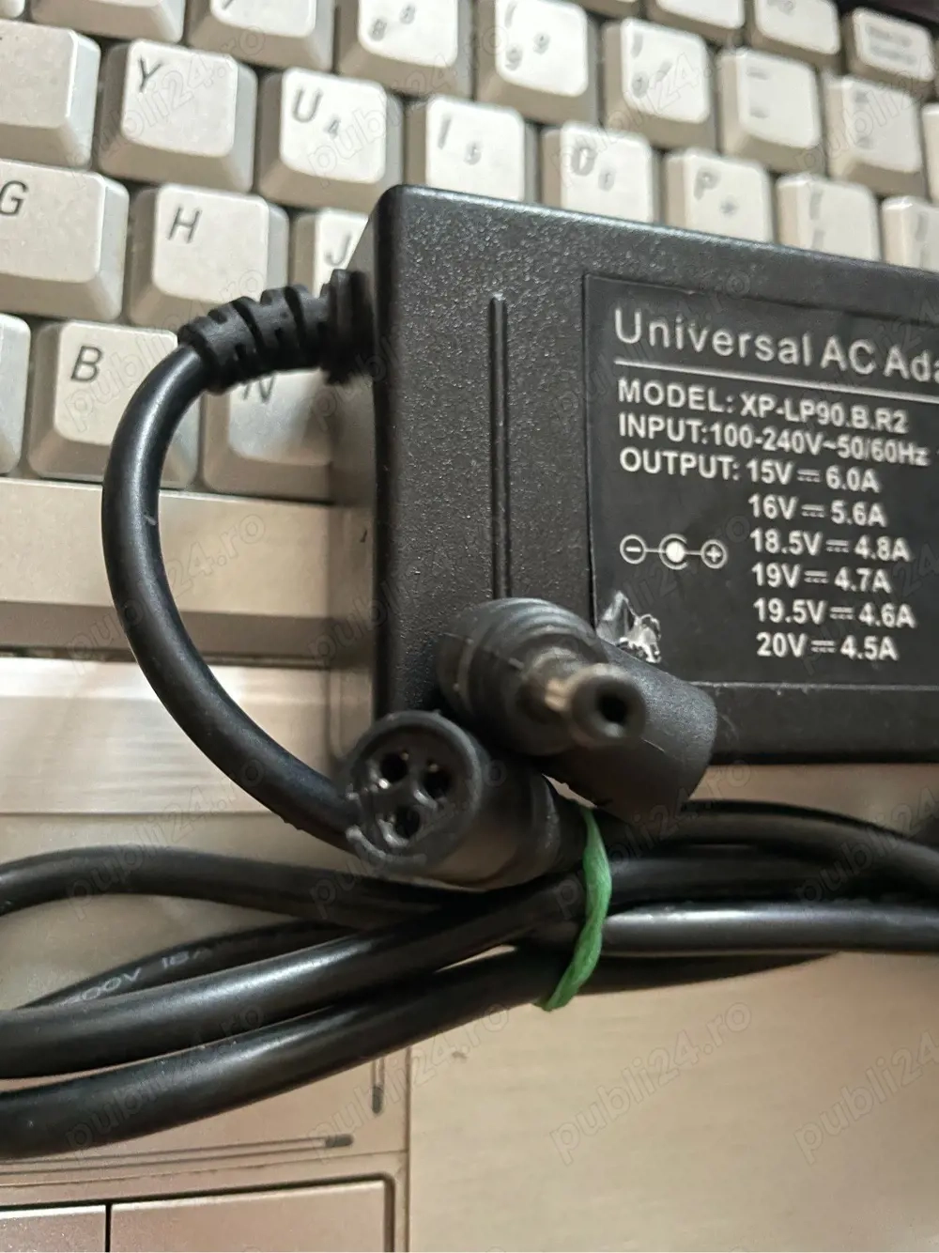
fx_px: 941
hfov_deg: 53.0
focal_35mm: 26
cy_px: 626
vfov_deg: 67.3
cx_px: 470
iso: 1000
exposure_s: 1/16
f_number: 1.6
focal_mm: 4.2
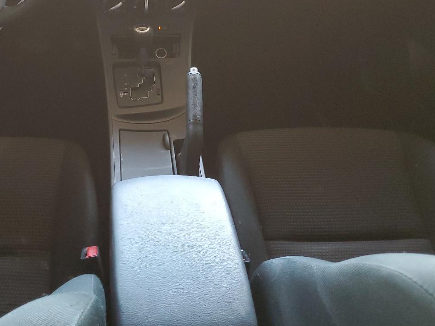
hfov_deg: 43.8
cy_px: 87
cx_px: 129
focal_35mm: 42
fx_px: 528
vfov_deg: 33.8
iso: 238
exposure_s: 1/60.2
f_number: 1.5
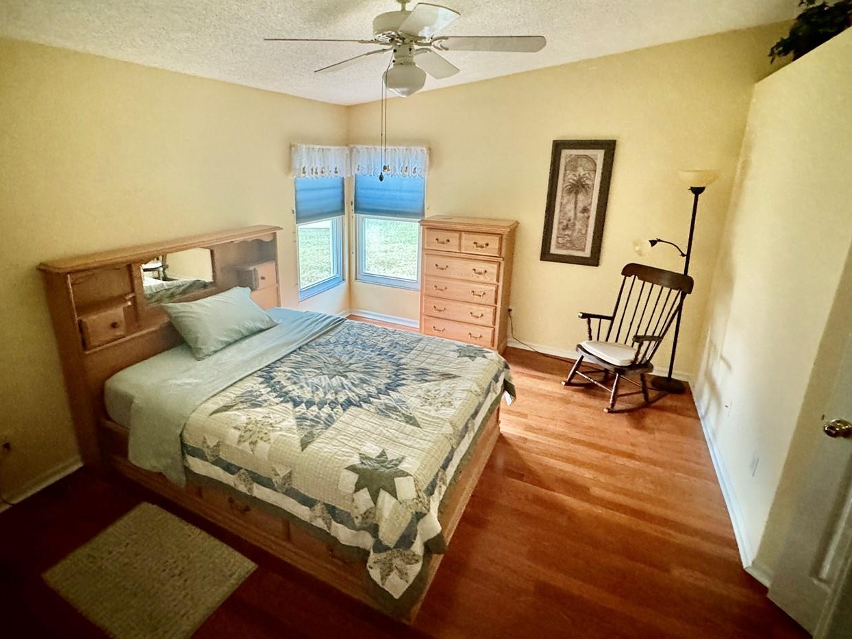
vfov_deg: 71.3
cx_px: 396
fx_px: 443
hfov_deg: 87.6
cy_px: 279
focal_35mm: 18
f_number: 2.2
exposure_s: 1/60
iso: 1000
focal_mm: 2.22
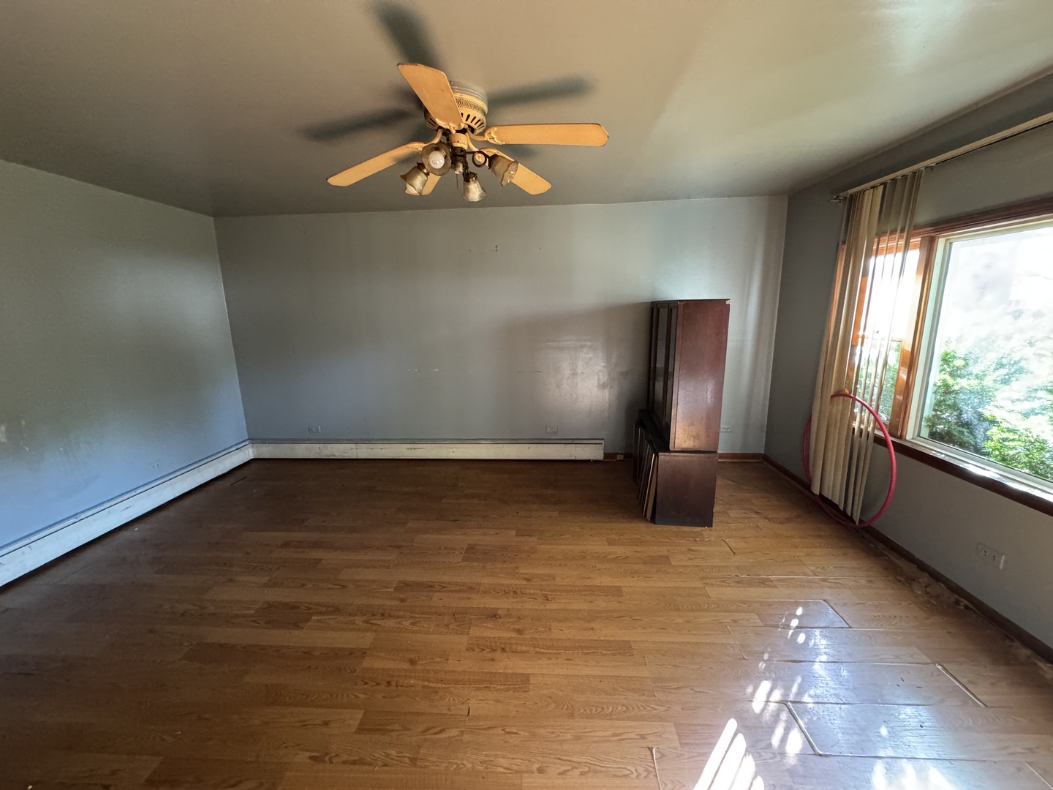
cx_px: 526
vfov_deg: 85.7
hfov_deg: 102.1
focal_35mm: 14
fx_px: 426
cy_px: 395
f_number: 2.2
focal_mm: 2.22
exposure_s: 1/60
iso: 640
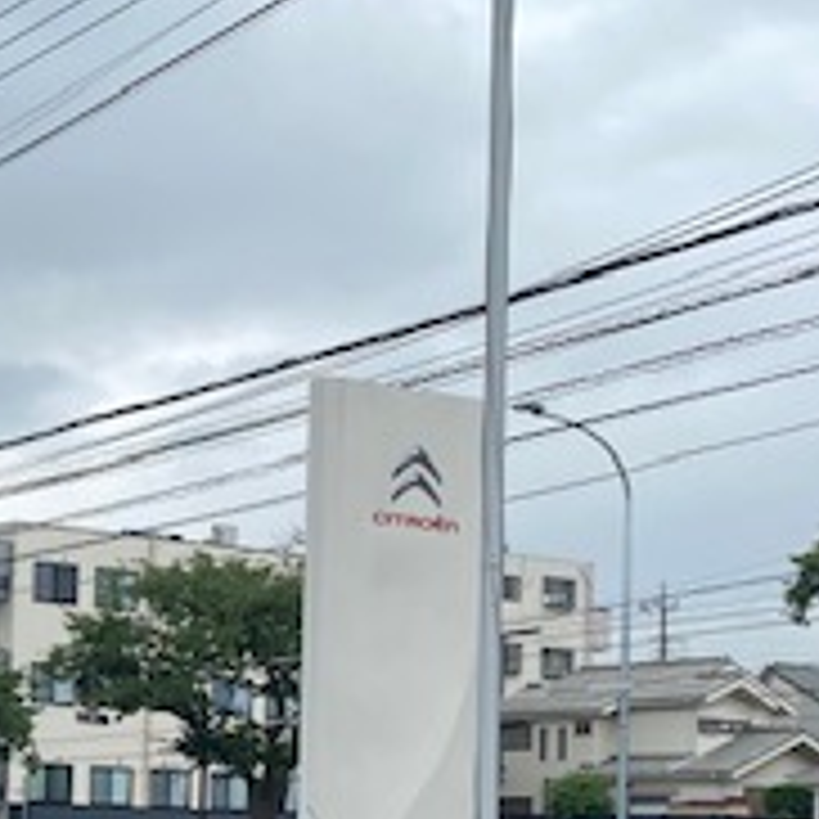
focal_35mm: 81
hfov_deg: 20.1
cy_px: 824
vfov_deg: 20.7
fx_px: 2168
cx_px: -158
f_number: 1.8
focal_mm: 4.25
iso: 32
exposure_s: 1/513
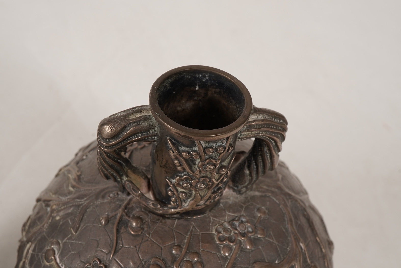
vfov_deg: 29.9
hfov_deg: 43.6
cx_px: 200
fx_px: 501
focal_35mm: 45
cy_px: 134
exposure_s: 1/125
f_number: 22
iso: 400
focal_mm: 30
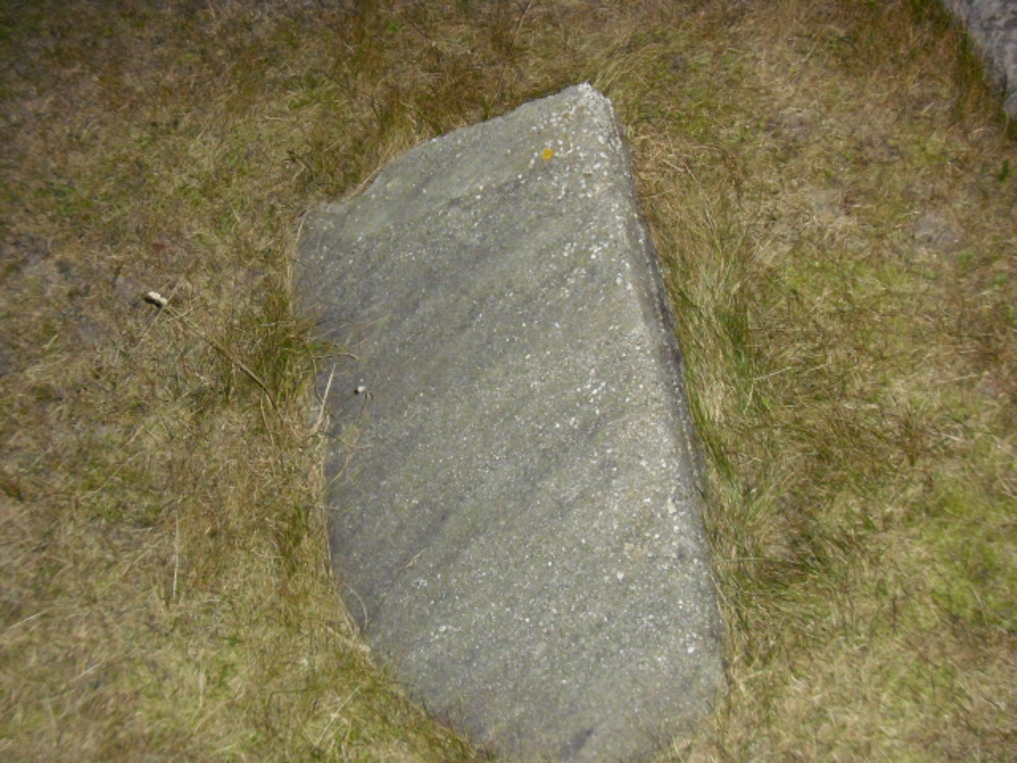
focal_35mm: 38
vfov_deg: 37.7
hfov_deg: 49.0
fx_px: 1116
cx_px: 508
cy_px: 382
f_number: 2.8
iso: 400
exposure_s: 1/60
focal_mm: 6.2
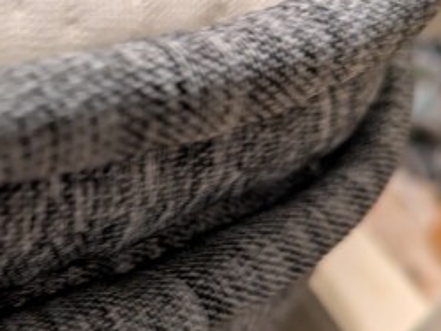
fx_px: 612
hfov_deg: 37.2
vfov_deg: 30.1
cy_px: 218
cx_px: 48
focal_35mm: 48
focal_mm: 5.43
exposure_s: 1/16.7
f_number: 1.89
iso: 276
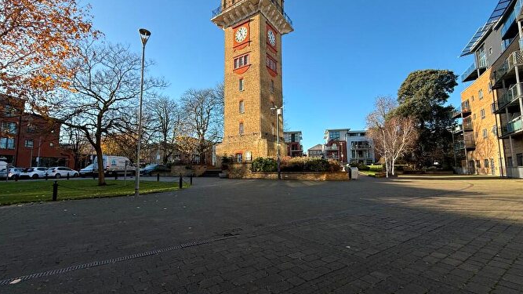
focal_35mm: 16
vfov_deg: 67.1
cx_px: 258
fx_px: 222
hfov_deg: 99.4
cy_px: 149
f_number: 2.2
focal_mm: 2.22
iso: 50
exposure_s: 1/709
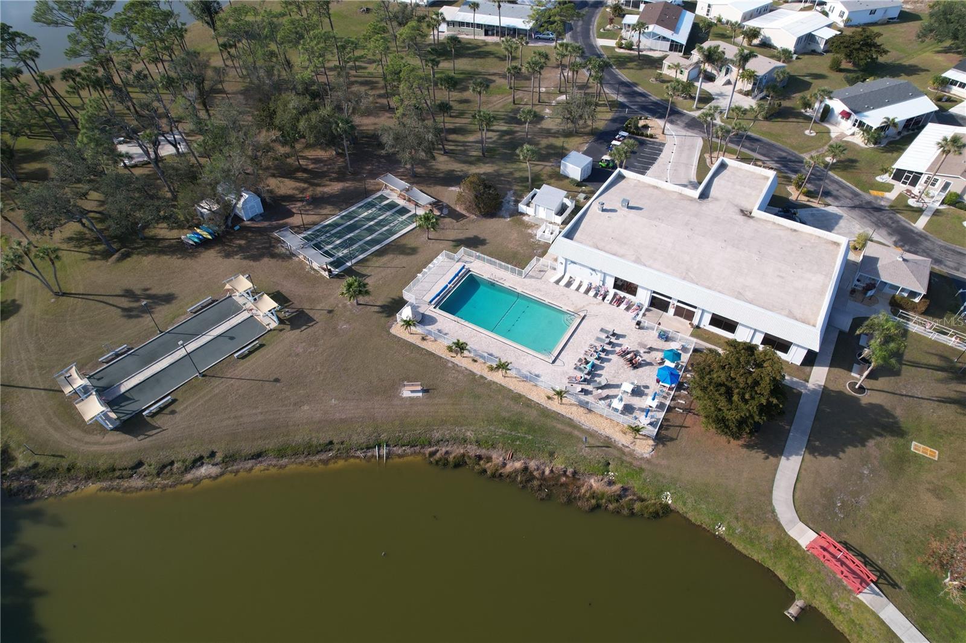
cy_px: 322
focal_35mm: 22
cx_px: 483
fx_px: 590
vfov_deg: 57.2
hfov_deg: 78.6
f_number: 2.8
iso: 110
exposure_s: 1/25
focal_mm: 8.38
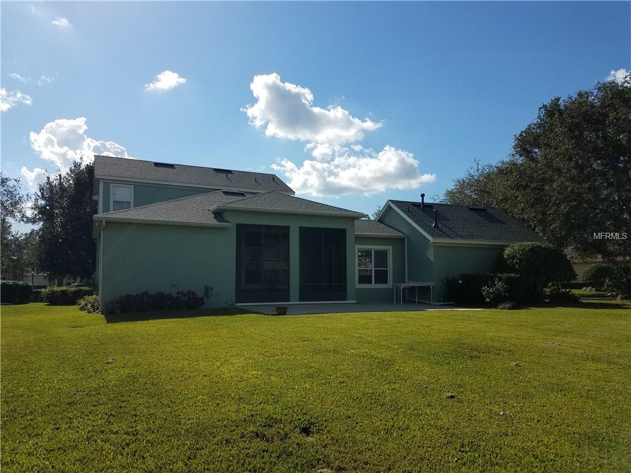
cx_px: 316
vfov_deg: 53.1
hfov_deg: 67.3
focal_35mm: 26
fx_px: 474
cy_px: 236
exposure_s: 1/4024
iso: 40
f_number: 1.7
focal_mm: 4.2
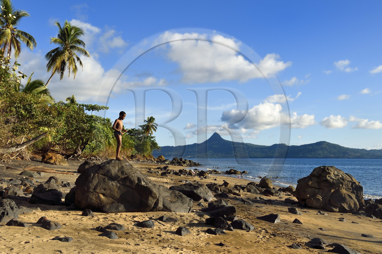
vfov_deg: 31.8
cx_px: 191
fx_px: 445
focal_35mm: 42
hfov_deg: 46.4
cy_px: 127
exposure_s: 1/250
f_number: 13
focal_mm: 42
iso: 200
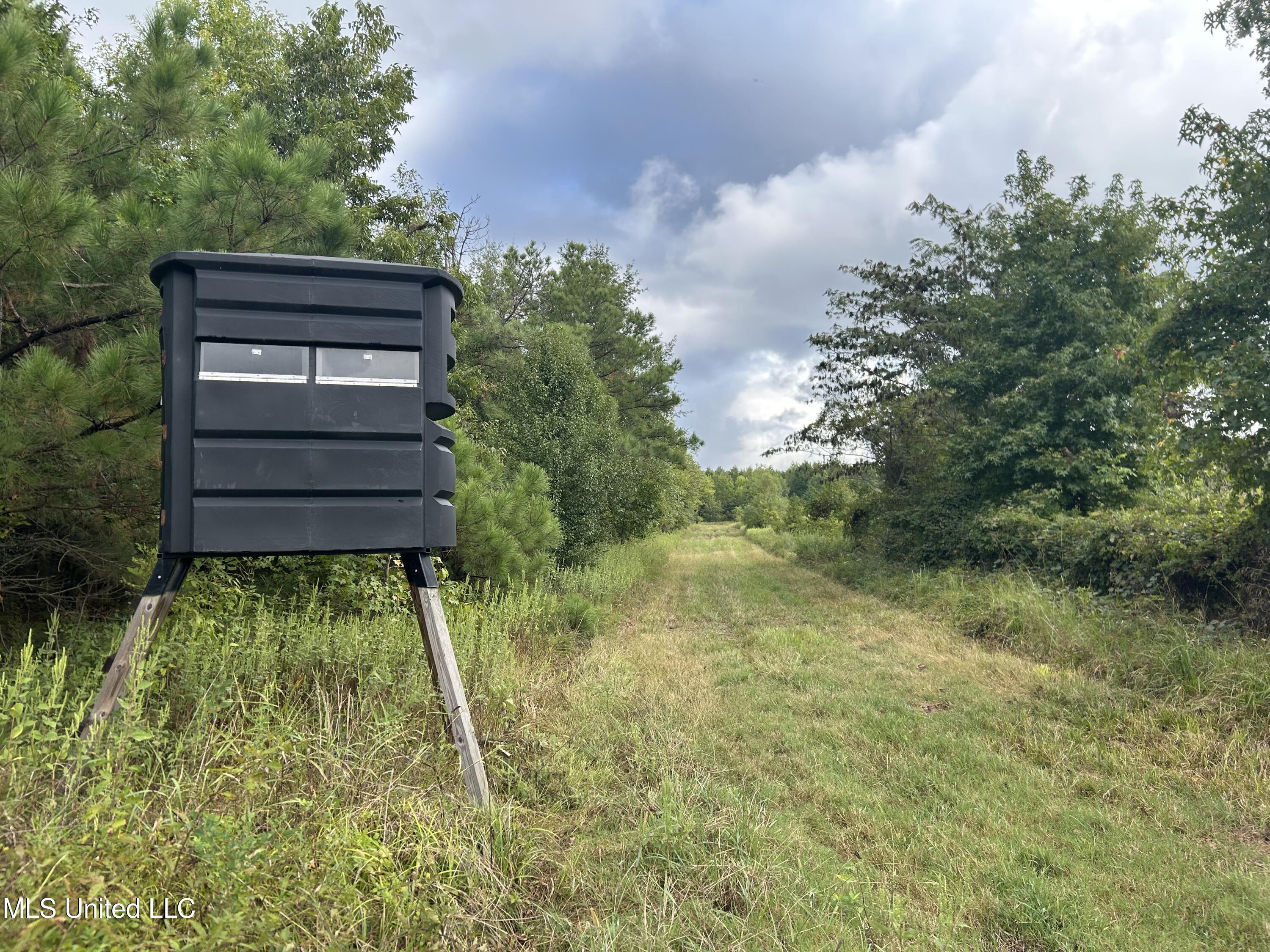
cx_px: 635
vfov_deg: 53.1
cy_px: 476
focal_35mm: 26
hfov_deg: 67.3
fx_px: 954
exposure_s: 1/1431
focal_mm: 5.7
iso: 50
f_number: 1.5
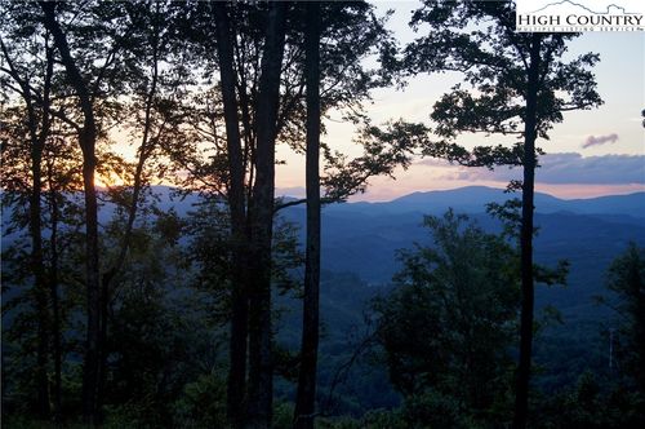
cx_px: 322
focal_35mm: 52
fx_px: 939
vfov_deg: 25.7
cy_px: 214
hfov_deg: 37.9
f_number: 5
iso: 400
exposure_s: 1/60
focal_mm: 35
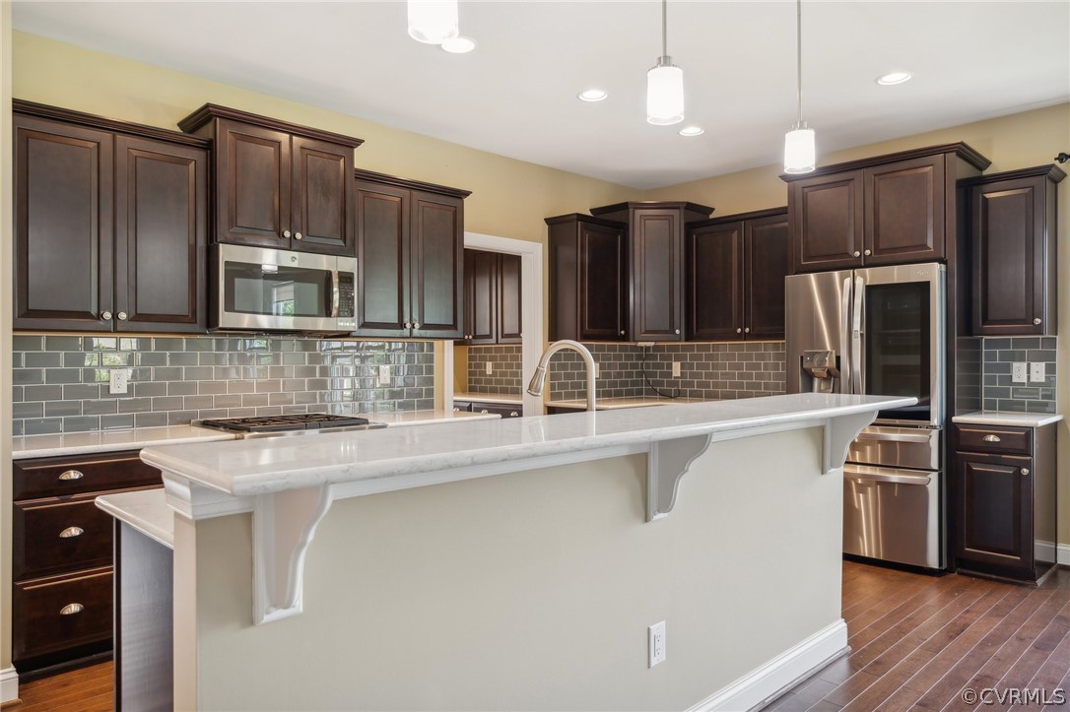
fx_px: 713
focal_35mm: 24
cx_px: 535
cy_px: 356
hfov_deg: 73.8
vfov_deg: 53.1
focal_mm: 24
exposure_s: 1/4
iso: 160
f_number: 7.1
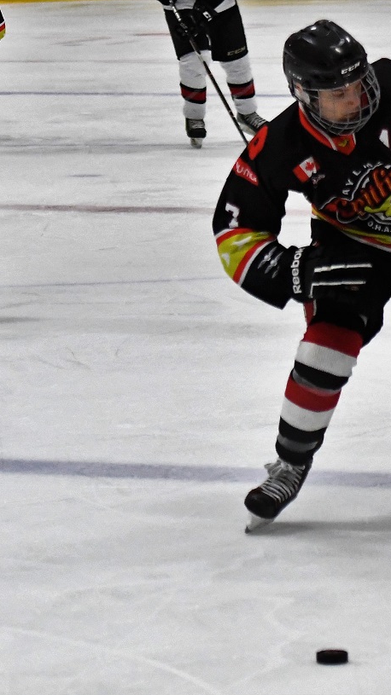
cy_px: 348
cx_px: 482
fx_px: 3062
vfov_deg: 13.0
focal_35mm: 166
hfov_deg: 7.2
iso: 4500
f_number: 2.8
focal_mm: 70
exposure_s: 1/1000
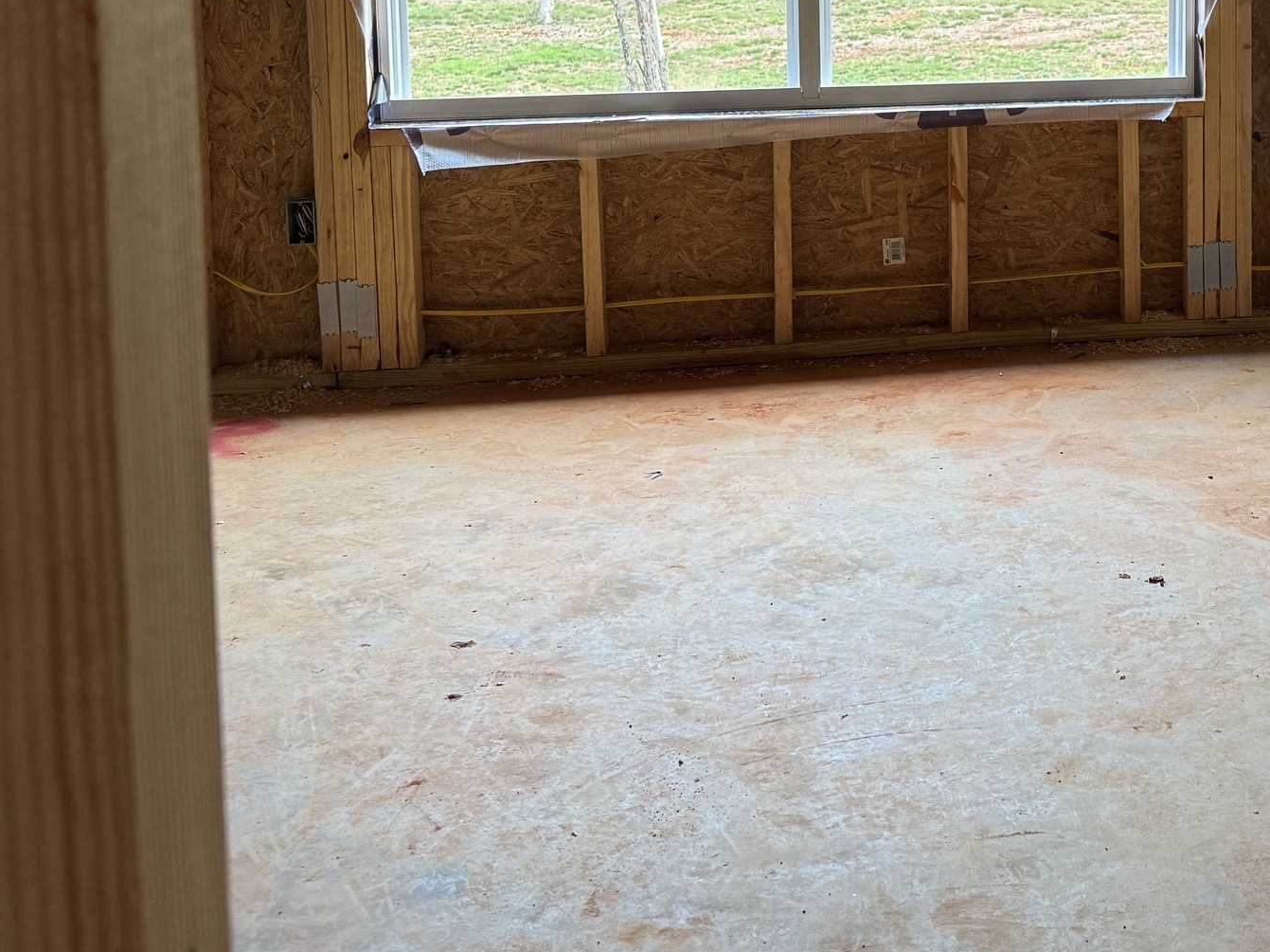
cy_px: -11
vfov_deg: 25.2
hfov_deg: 32.4
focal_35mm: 55
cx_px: 1240
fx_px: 2017
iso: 125
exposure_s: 1/121
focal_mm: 6.76
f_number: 1.78
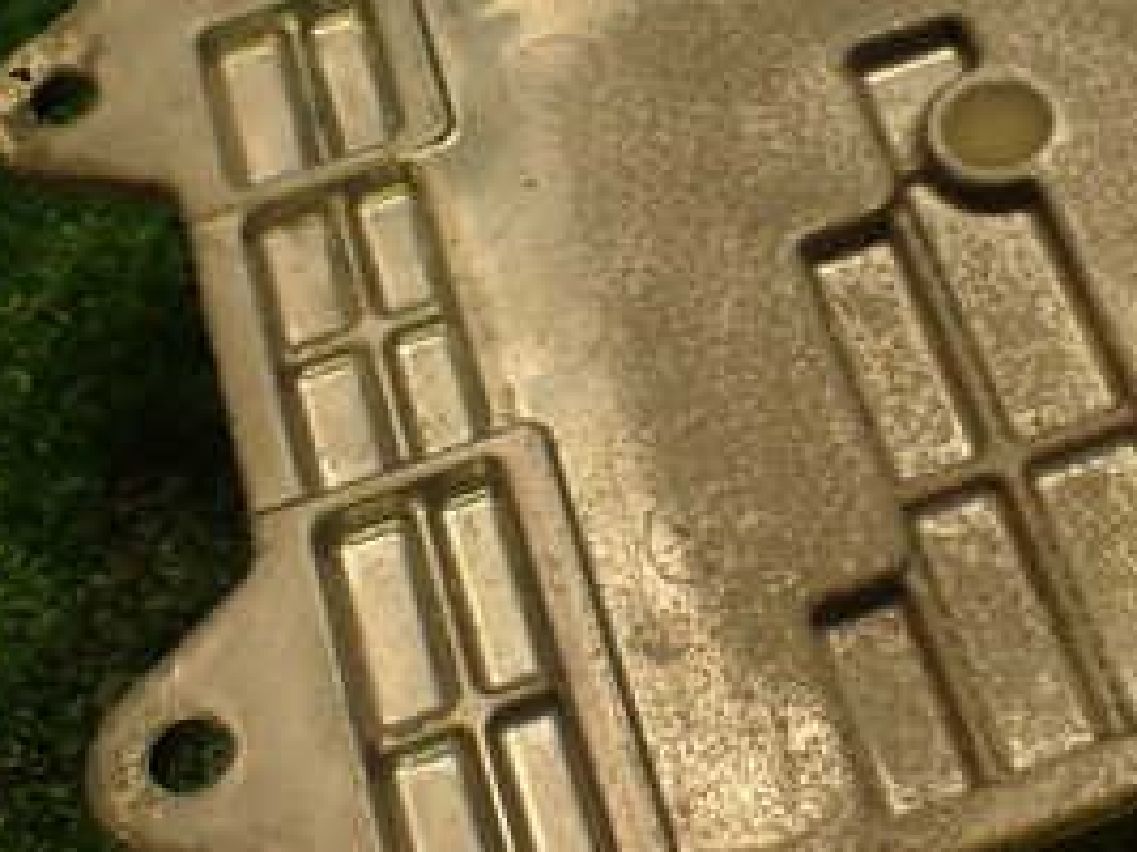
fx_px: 2364
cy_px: 311
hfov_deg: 26.2
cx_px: 1014
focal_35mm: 72
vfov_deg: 20.4
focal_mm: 5.79
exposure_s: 1/60
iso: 200
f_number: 2.4
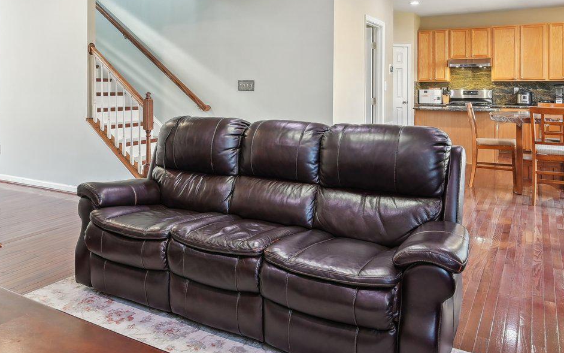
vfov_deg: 39.4
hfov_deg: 60.8
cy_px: 83
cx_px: 231
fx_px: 477
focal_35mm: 31
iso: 400
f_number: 8
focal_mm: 14
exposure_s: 1/8
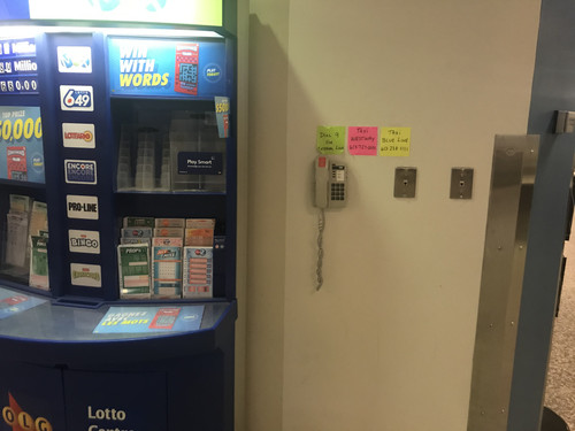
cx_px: 288
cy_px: 216
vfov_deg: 49.7
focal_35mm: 28
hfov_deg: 63.4
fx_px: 465
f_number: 1.8
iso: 100
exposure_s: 1/15
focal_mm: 3.99
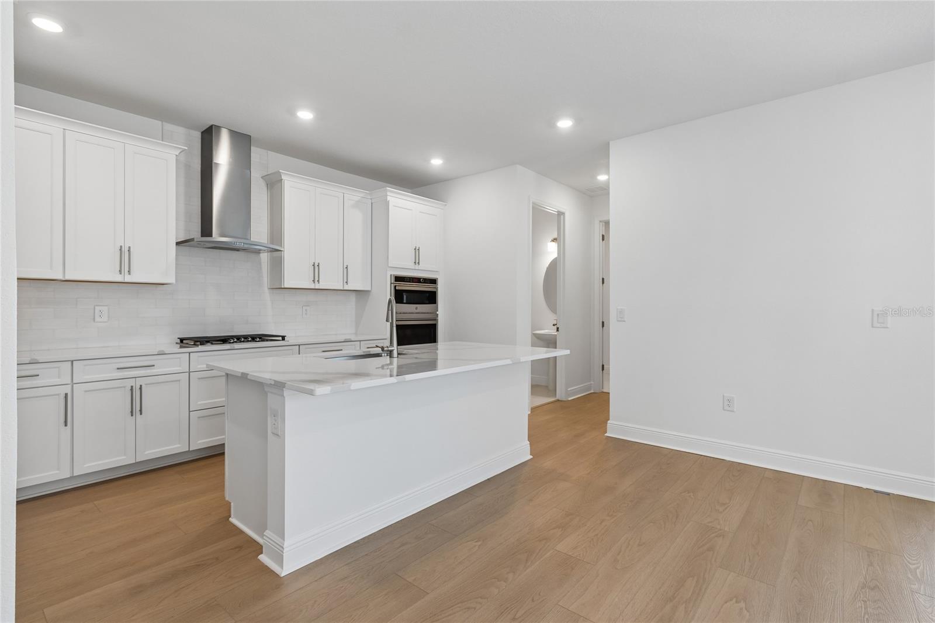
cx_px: 468
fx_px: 389
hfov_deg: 100.4
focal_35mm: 15
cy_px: 312
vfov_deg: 77.3
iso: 100
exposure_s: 1/10
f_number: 7.1
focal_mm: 10
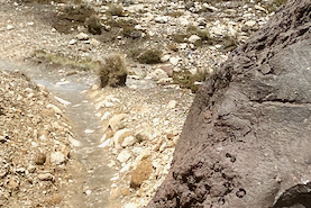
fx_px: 1080
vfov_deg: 11.0
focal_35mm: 125
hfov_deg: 16.4
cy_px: 135
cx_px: 202
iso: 32
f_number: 1.8
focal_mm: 4.25
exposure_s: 1/4115
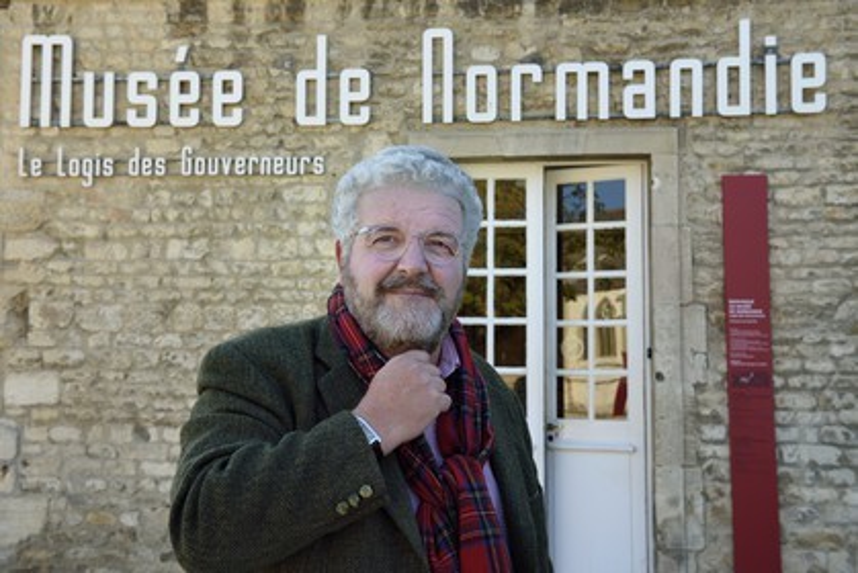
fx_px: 1002
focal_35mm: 42
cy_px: 286
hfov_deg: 46.4
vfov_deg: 31.9
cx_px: 429
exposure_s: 1/250
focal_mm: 42
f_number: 10
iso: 400
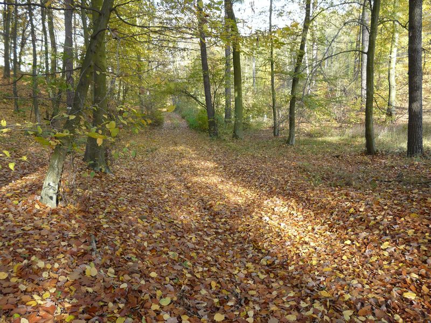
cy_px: 162
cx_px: 216
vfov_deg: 49.7
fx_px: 349
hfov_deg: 63.4
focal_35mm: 28
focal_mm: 4.6
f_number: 2.8
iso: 100
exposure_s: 1/100
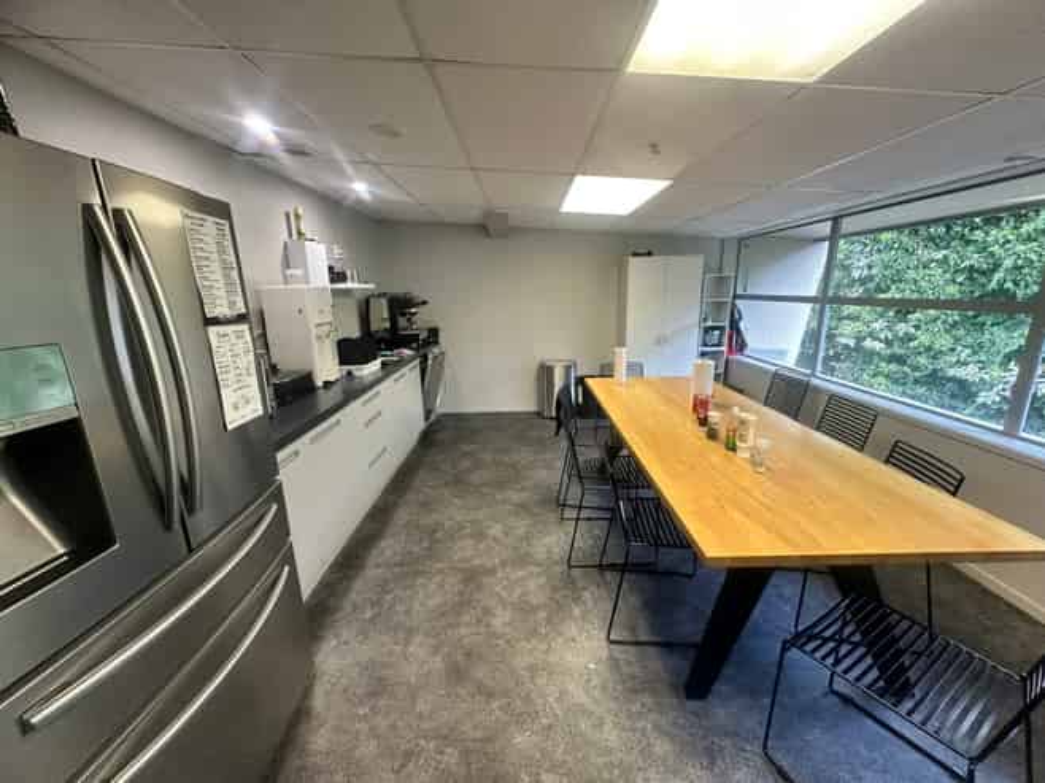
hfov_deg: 102.1
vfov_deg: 85.6
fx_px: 422
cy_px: 392
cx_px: 522
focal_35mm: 14
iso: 200
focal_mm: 2.22
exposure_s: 1/100
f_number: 2.2
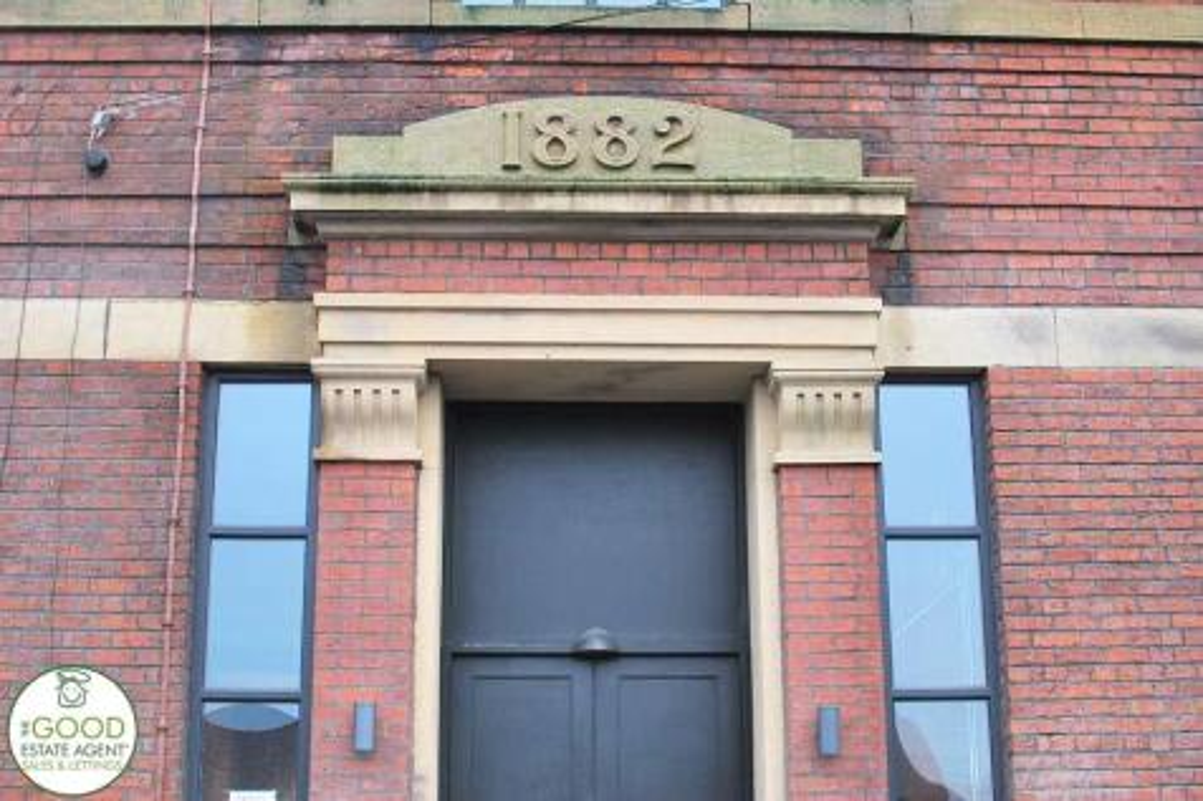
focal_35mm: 52
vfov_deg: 25.7
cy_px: 400
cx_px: 602
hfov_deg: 37.9
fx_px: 1754
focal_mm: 35
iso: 200
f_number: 3.5
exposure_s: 1/50
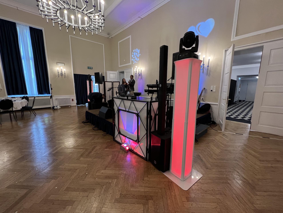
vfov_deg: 89.9
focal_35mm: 13
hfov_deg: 106.2
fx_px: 106
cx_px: 142
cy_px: 106
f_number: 1.8
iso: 320
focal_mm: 1.57
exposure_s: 1/50
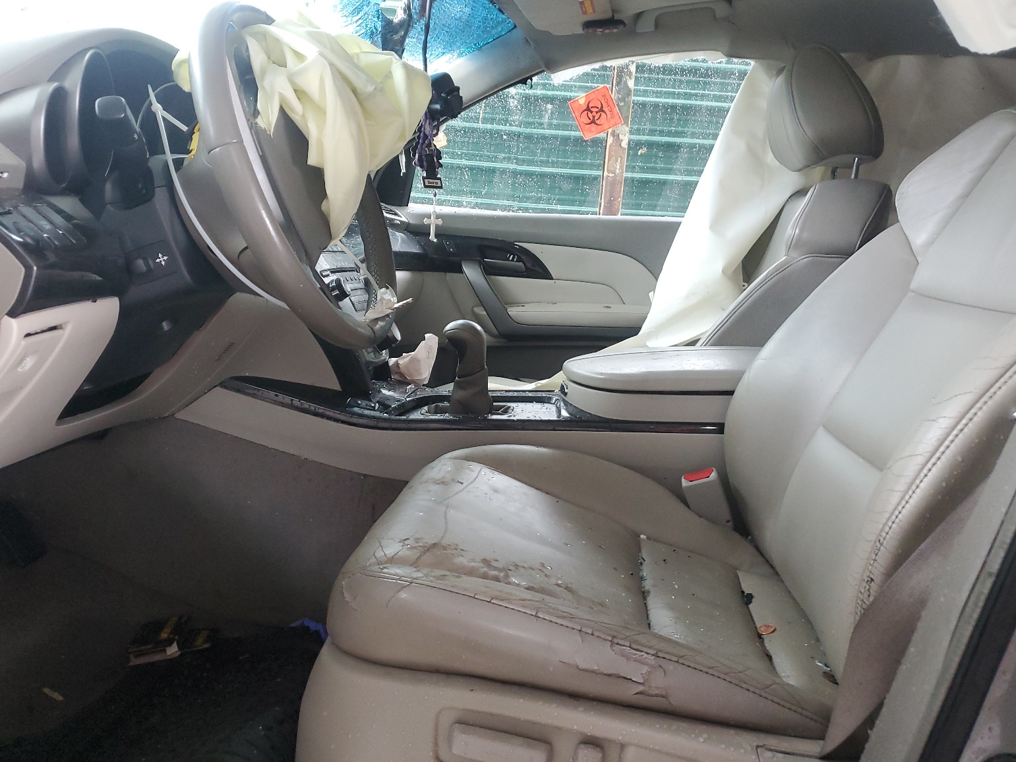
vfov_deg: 51.4
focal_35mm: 27
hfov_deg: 65.3
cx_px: 495
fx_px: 793
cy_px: 376
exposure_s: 1/60.2
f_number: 1.5
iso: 216
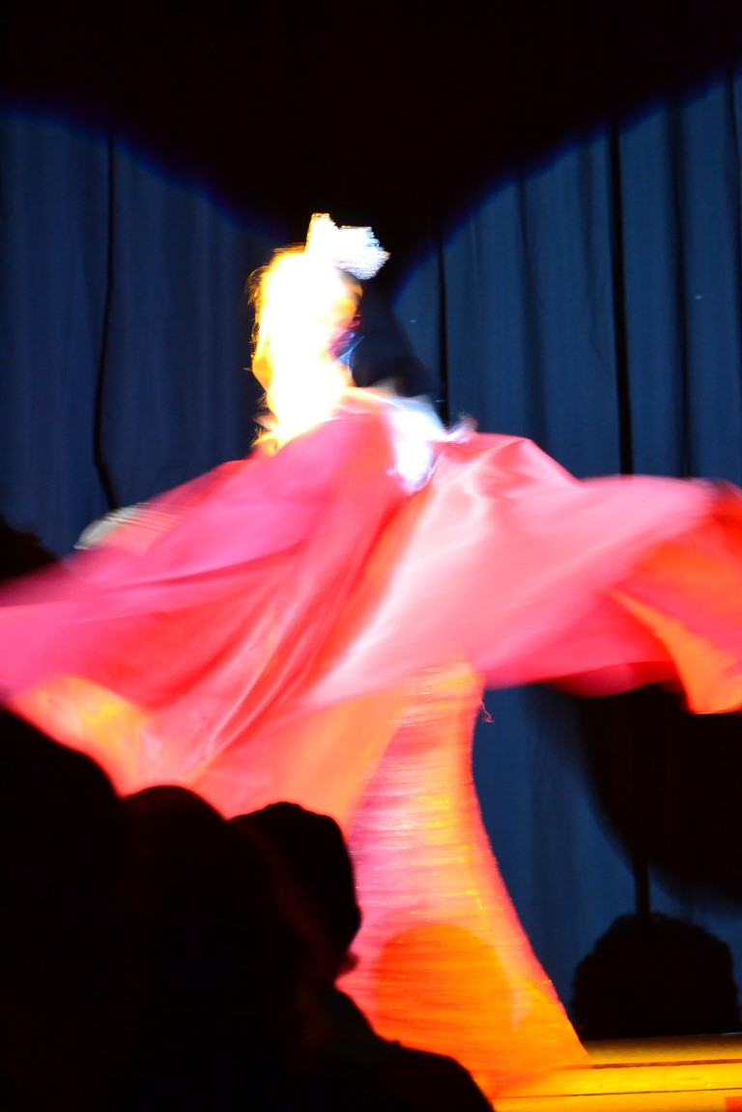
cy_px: 556
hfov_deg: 9.1
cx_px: 371
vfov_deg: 13.7
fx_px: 4637
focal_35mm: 150
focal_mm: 100
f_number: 4.5
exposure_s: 1/15
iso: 3200
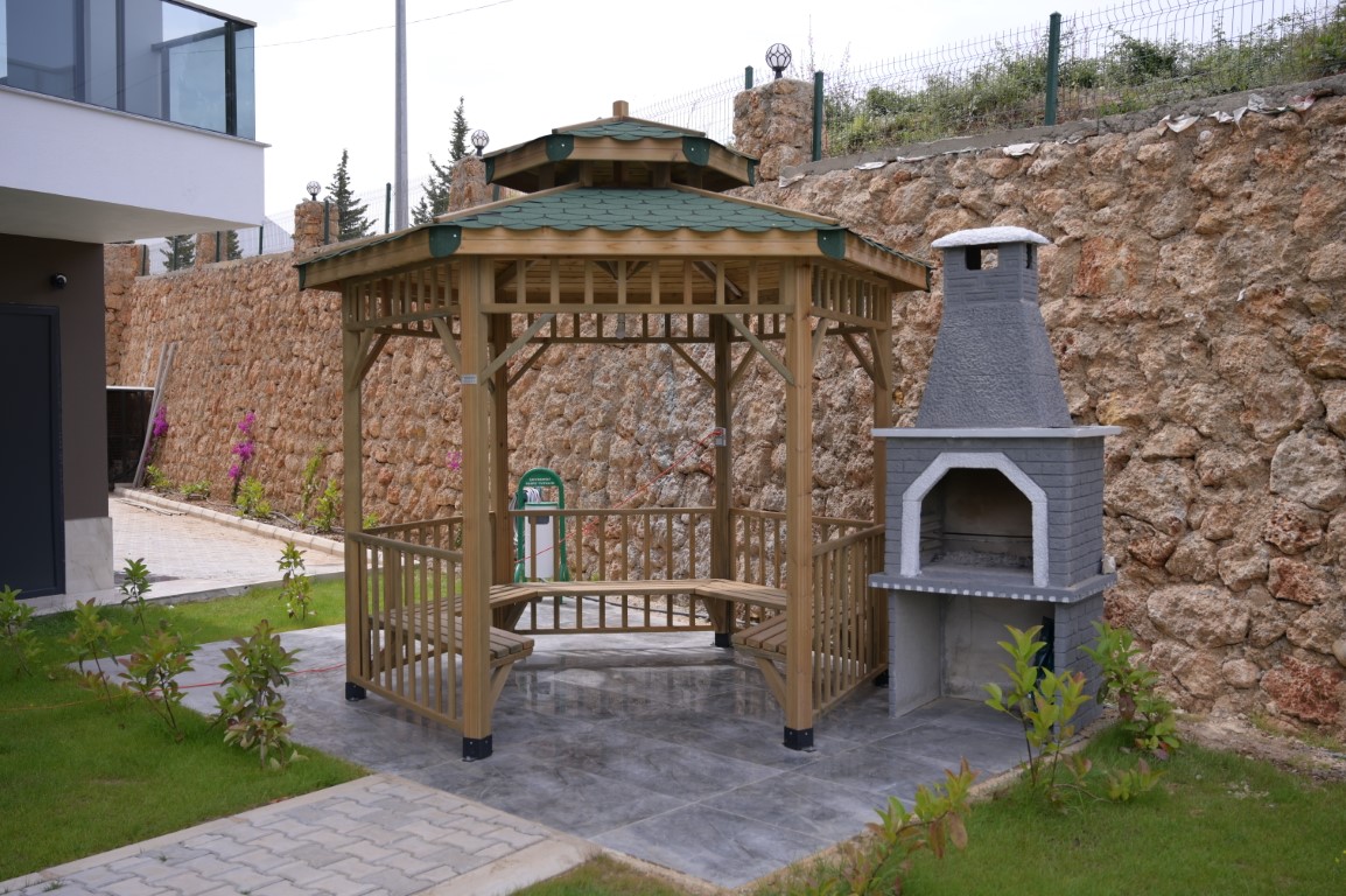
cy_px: 448
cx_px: 673
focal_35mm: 34
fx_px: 1252
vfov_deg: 39.4
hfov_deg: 56.5
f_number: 4
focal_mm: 33.5
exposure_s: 1/1000
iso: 200
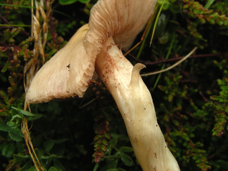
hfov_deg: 49.0
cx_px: 114
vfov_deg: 37.7
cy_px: 86
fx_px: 250
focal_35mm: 38
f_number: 3.5
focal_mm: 6.3
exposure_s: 1/35.6
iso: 50
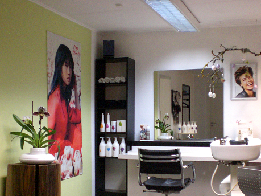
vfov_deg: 27.4
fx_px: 400
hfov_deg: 36.2
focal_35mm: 53
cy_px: 126
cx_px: 138
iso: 400
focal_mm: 6.3
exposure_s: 1/125
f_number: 3.1
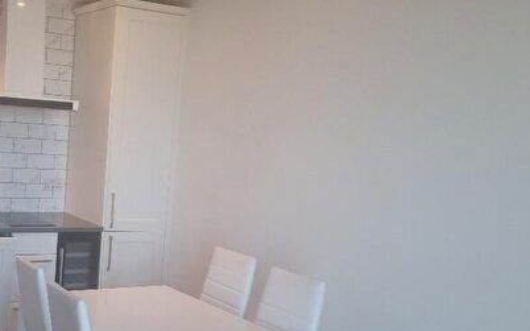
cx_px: 94
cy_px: 218
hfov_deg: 39.9
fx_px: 693
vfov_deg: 26.7
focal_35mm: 48
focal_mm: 5.4
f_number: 1.8
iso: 80
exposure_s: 1/100
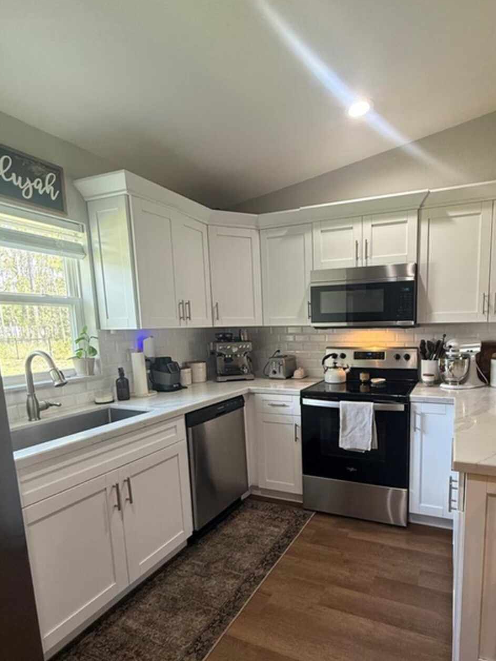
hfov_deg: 67.3
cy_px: 378
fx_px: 363
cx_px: 320
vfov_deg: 84.1
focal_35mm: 19
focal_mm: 2.22
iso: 320
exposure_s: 1/120
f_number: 2.2
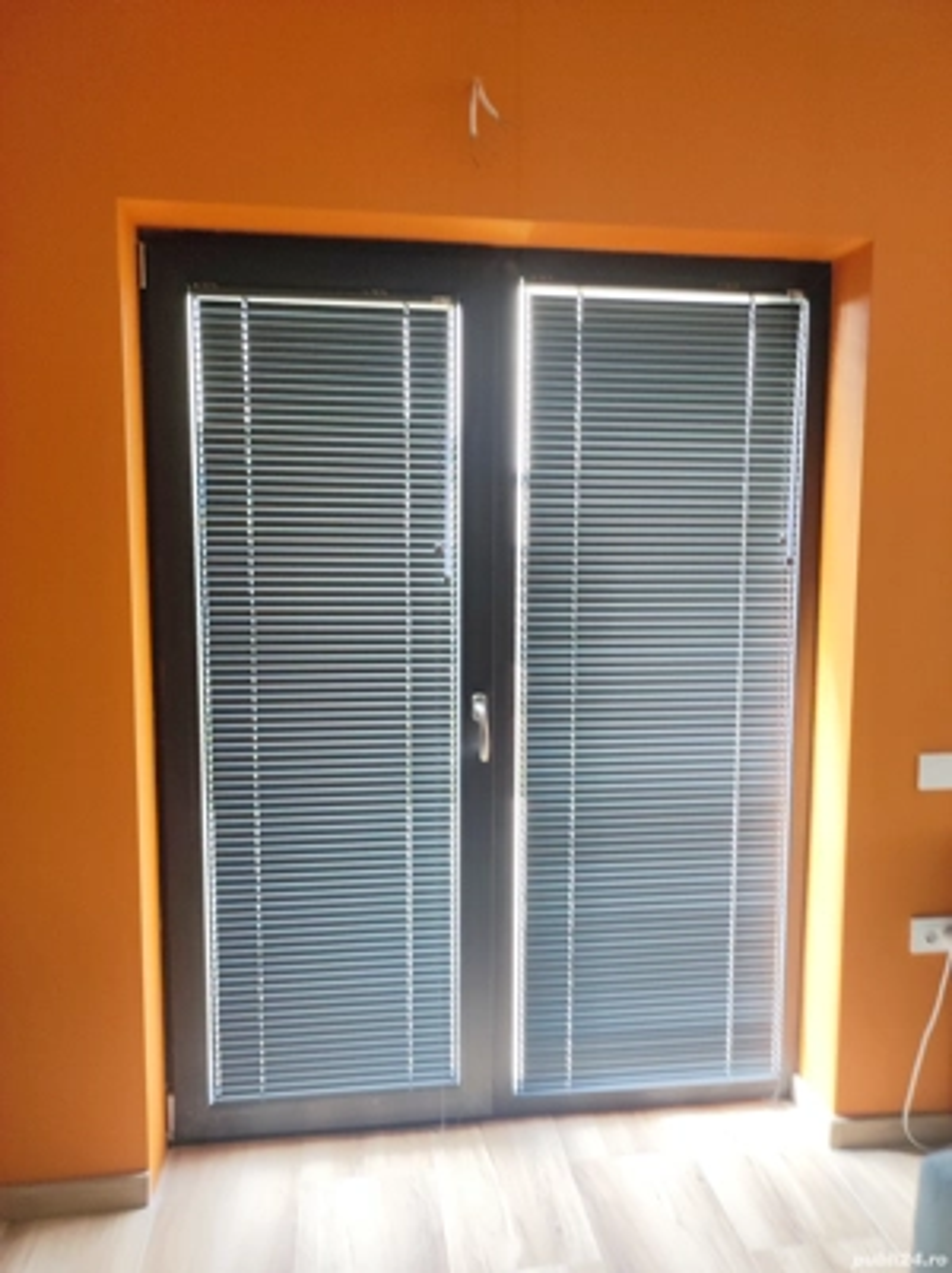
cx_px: 476
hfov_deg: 54.8
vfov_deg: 69.4
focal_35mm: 25
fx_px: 918
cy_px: 636
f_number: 1.79
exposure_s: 1/33
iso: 198
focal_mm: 4.7
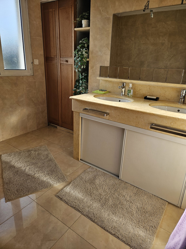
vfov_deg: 73.9
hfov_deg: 58.9
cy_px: 124
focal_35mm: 23
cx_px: 93
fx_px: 165
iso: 40
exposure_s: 1/412
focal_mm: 5.4
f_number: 1.8
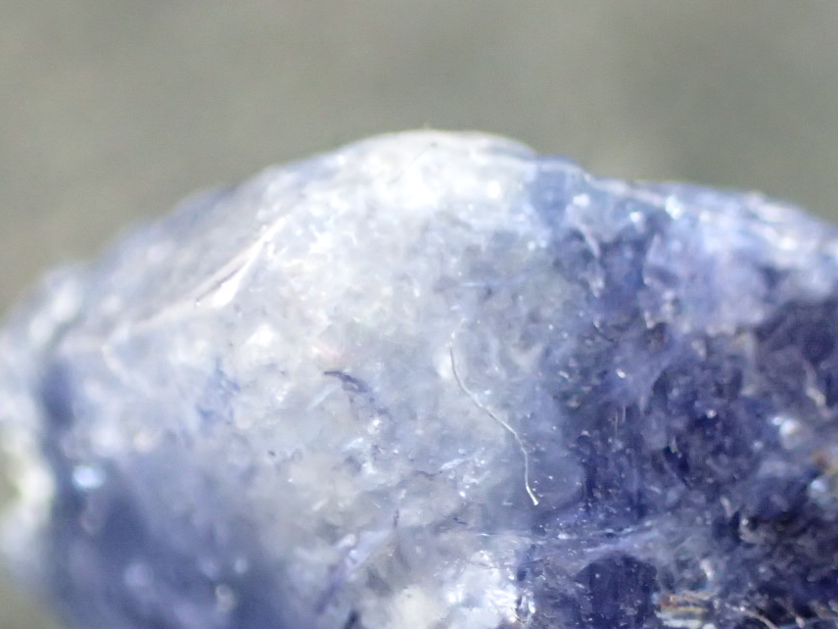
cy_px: 597
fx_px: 3801
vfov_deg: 9.4
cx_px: 551
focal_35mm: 157
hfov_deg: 12.6
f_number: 4
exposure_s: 1/100
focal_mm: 12.6
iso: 800
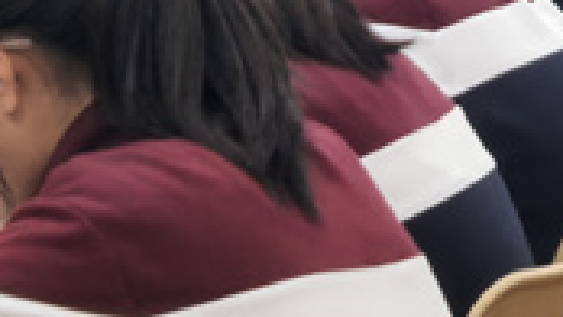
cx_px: 689
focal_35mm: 312
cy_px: -401
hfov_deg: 6.9
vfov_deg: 3.8
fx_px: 4659
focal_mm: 5.75
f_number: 4
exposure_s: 1/50
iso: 160
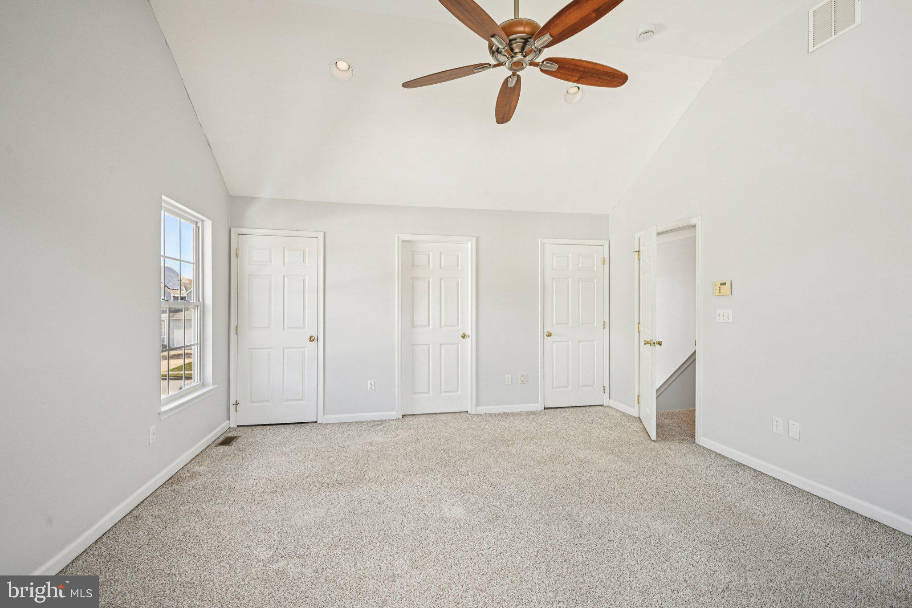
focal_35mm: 16
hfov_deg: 96.7
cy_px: 304
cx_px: 456
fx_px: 405
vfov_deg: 73.7
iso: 800
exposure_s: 1/80
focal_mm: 16
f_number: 8
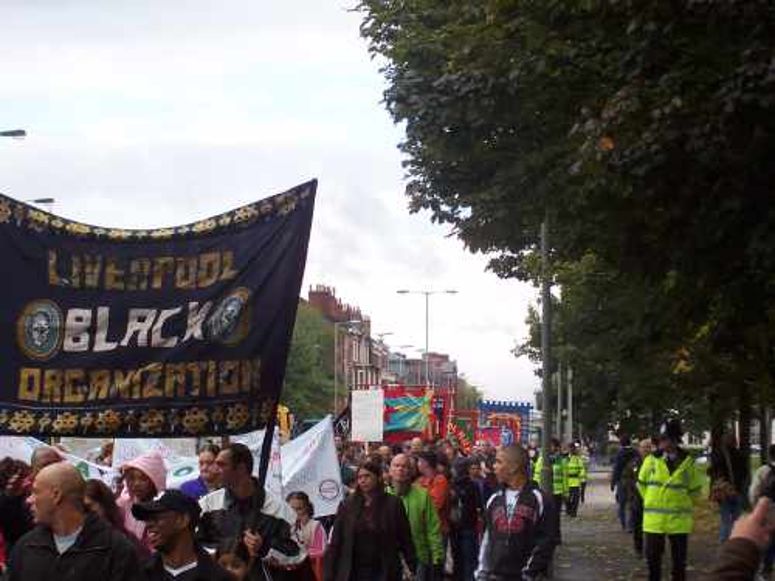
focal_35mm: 111
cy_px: 290
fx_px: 2485
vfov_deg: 13.3
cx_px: 388
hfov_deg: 17.7
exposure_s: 1/180
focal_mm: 16.8
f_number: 4.8
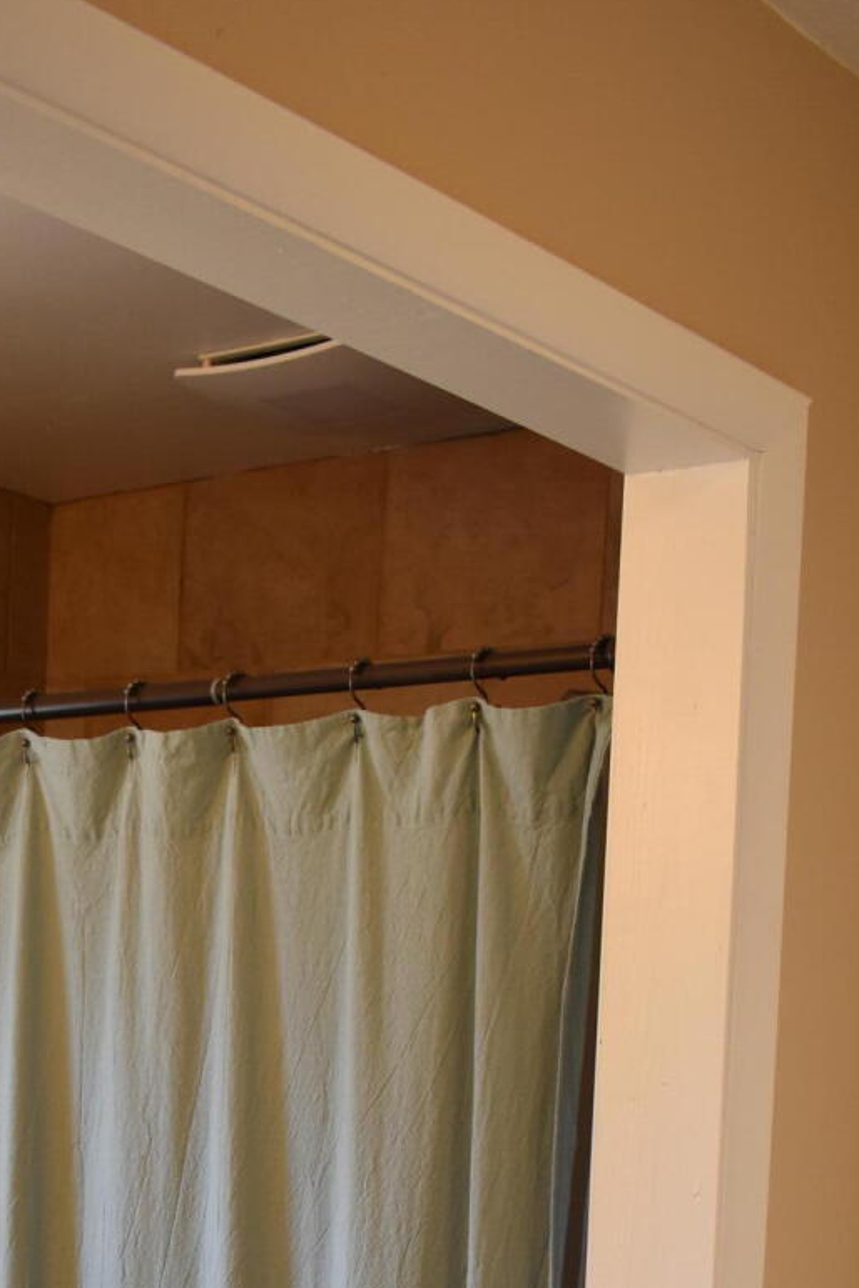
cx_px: 158
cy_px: 1485
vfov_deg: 26.2
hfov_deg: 19.2
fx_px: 2505
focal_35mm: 70
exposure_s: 1/60
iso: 640
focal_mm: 18
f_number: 4
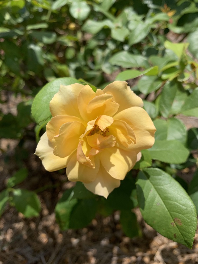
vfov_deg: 67.3
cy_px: 132
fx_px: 198
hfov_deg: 53.1
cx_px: 99
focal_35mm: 26
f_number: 1.8
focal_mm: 4.25
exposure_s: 1/4464
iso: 25
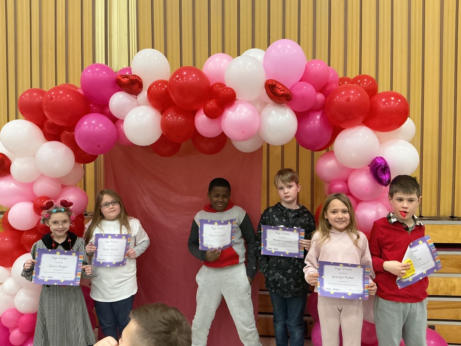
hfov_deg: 61.7
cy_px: 173
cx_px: 230
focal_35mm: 29
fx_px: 386
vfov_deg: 48.2
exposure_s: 1/60
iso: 250
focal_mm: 3
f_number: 1.8
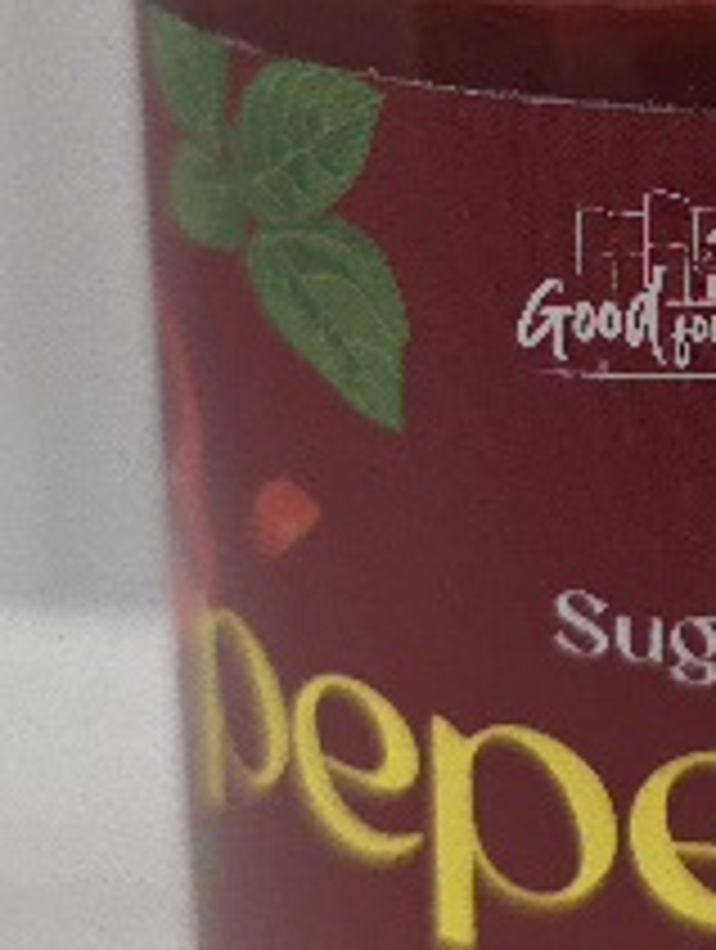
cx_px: 775
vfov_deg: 22.2
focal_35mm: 87
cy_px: 203
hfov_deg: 16.5
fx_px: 2392
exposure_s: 1/101
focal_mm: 6.3
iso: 400
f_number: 1.7
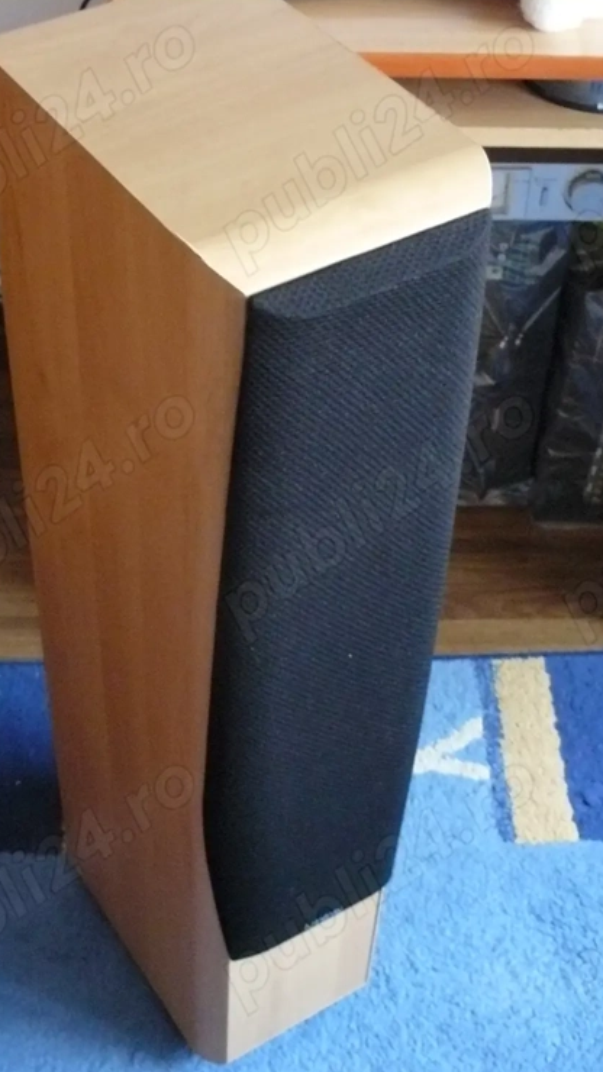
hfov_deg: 22.5
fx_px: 1507
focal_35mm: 53
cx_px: 207
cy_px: 536
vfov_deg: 39.2
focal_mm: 6
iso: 400
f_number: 2.8
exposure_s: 1/8
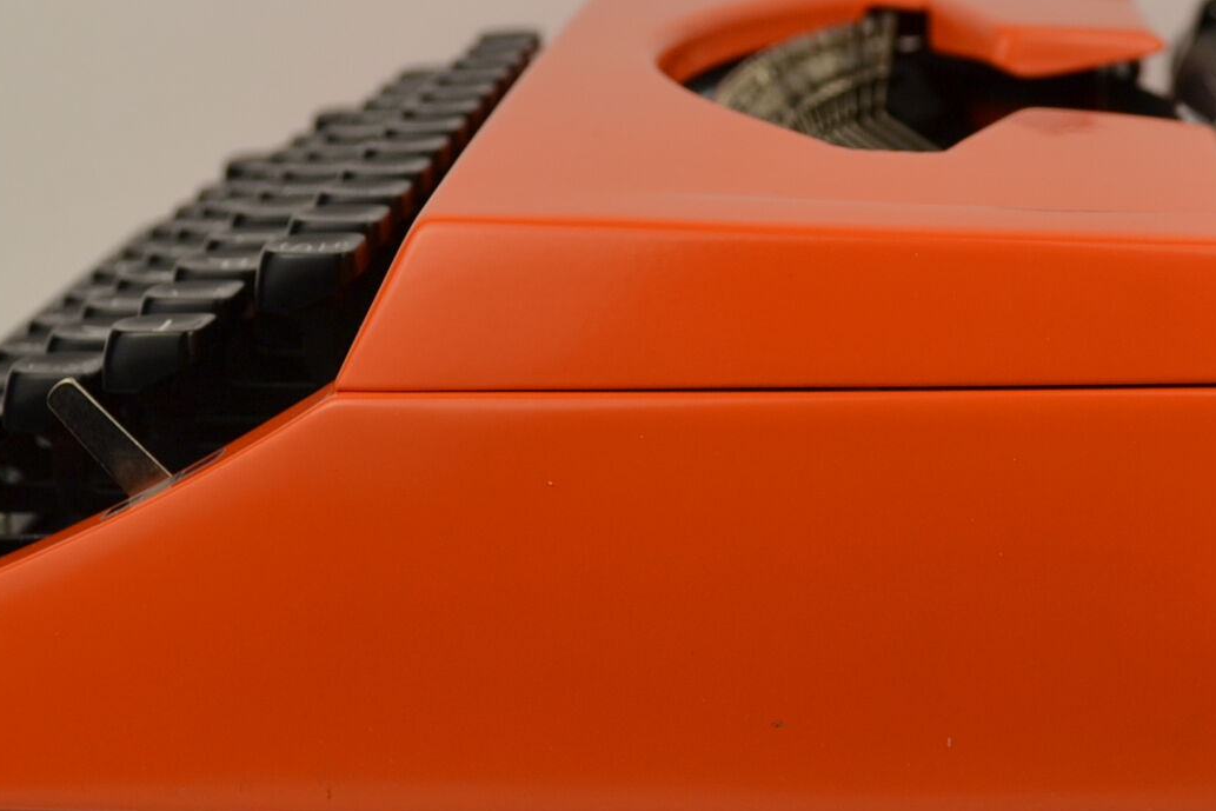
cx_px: 797
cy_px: 319
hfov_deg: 23.3
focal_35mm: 87
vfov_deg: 15.7
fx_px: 2939
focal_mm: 26
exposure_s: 1/125
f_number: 5.6
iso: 180
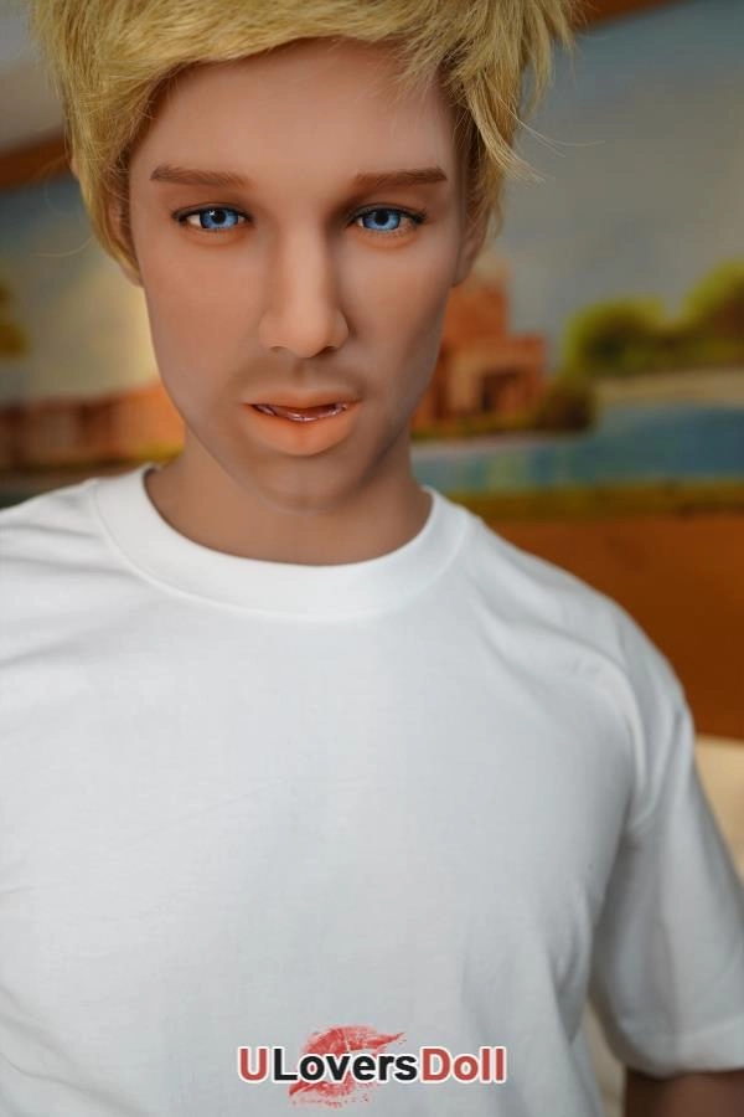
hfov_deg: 37.9
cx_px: 372
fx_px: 1085
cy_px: 558
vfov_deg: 54.4
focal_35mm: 35
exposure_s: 1/100
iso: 2000
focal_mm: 35
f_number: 3.5
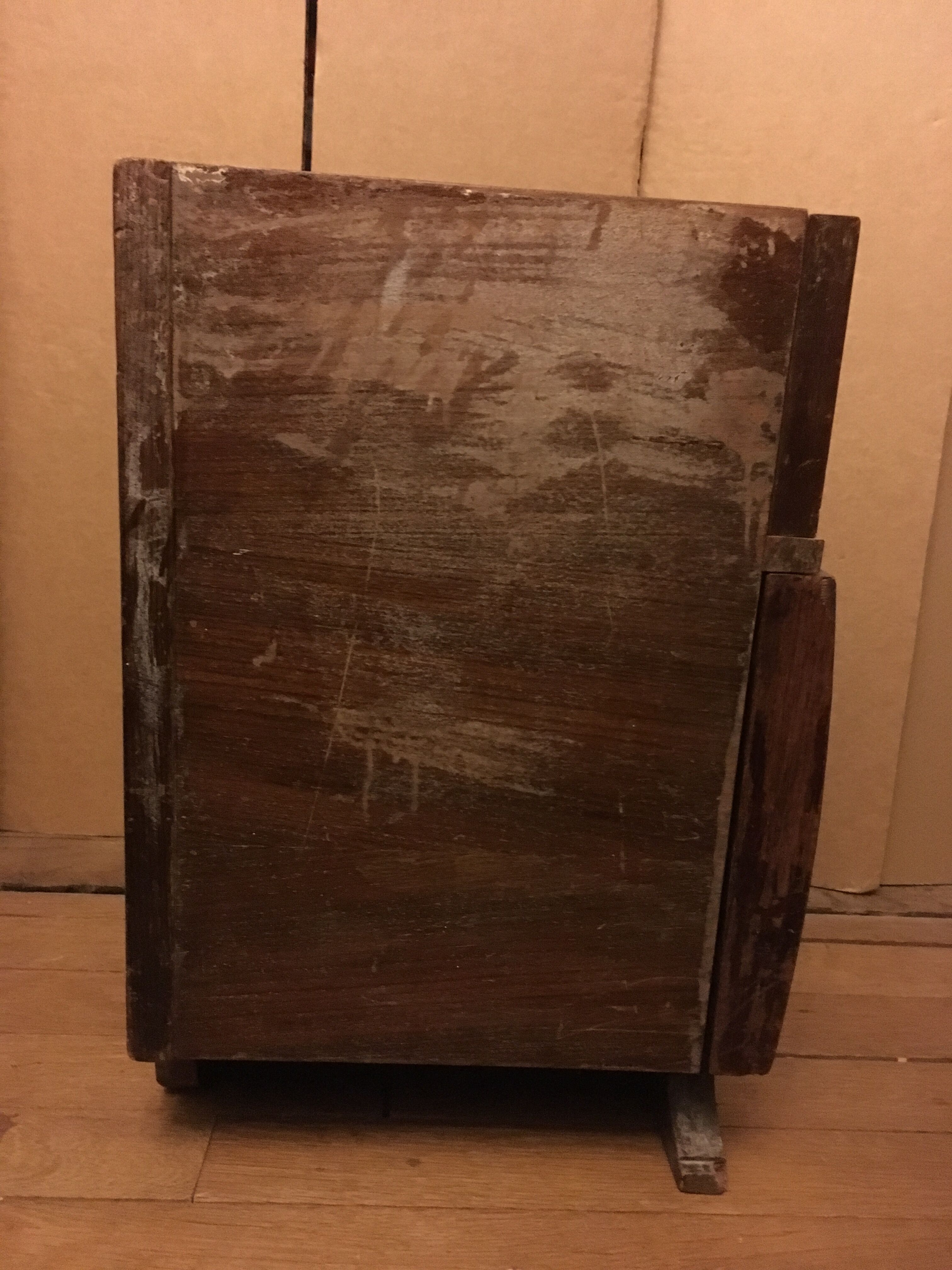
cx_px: 476
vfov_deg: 61.7
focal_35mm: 29
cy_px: 635
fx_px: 1063
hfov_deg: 48.2
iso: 800
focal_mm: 4.15
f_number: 2.2
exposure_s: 1/17
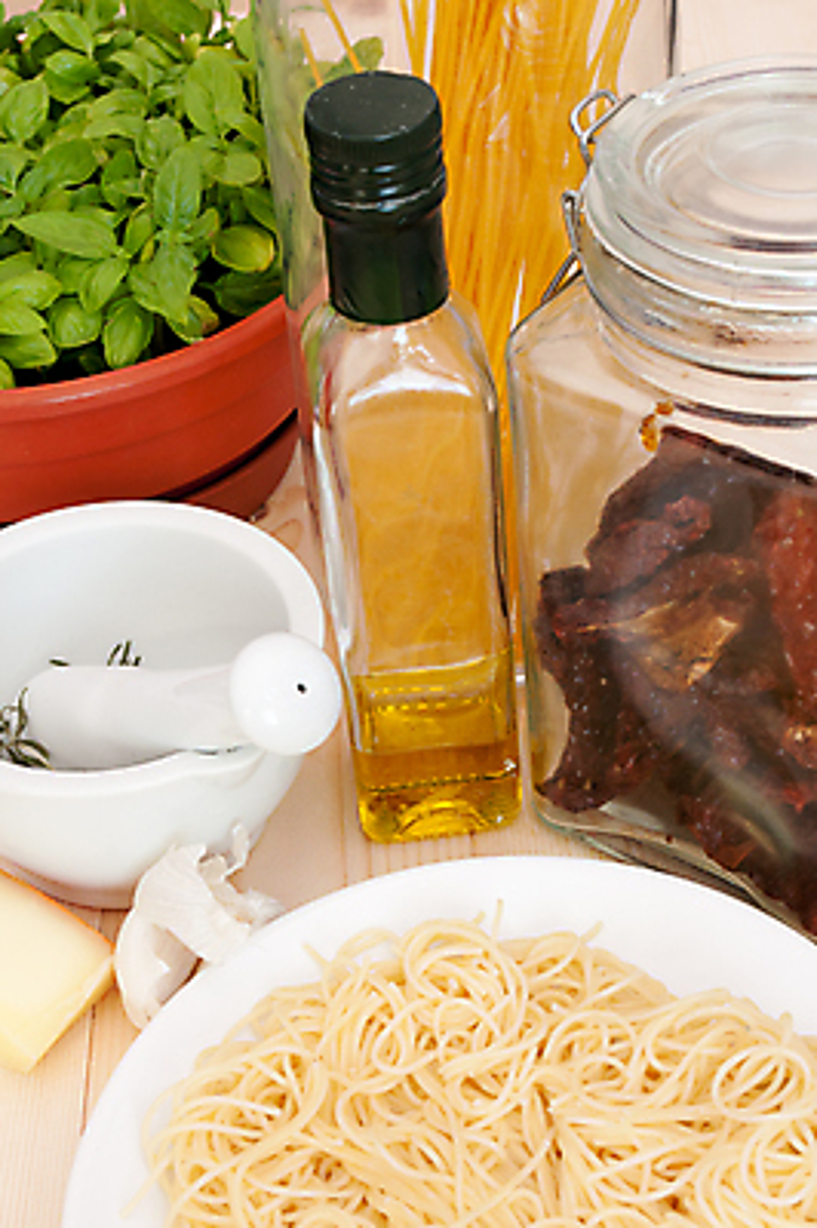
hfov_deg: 20.1
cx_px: 408
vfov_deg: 29.9
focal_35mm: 68
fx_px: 2302
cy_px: 614
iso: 200
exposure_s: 1/25
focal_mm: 45
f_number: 10
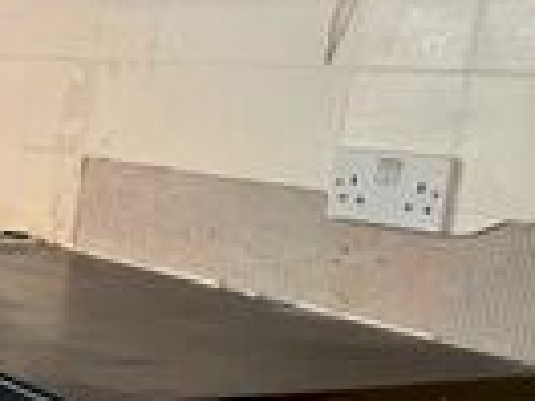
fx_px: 1066
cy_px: 253
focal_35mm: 69
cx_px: -243
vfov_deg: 21.3
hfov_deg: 23.3
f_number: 1.8
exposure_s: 1/60
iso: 320
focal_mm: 1.57
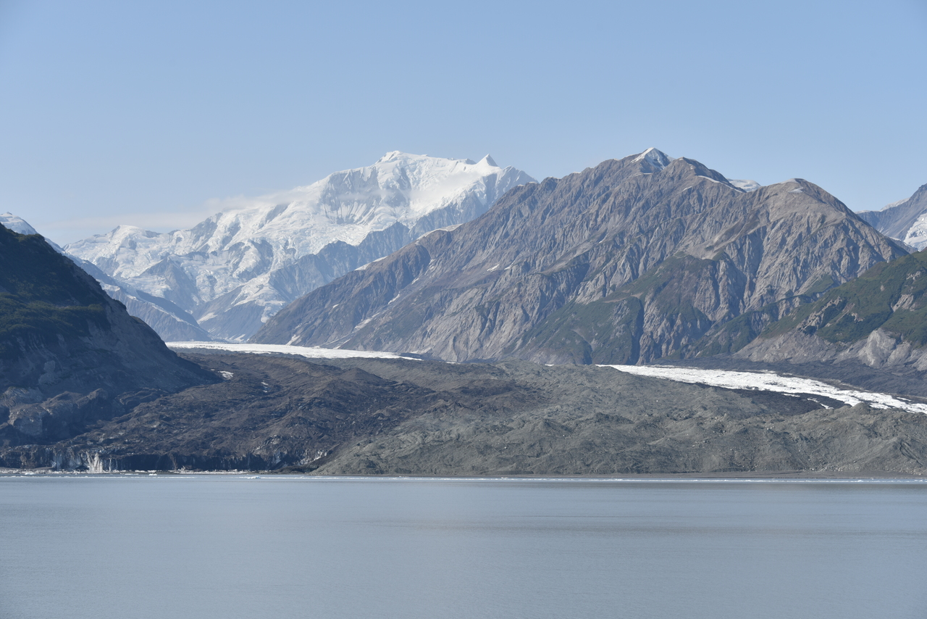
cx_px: 464
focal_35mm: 90
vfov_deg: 15.2
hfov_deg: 22.6
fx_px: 2318
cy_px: 310
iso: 100
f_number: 9
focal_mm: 90
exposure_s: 1/320
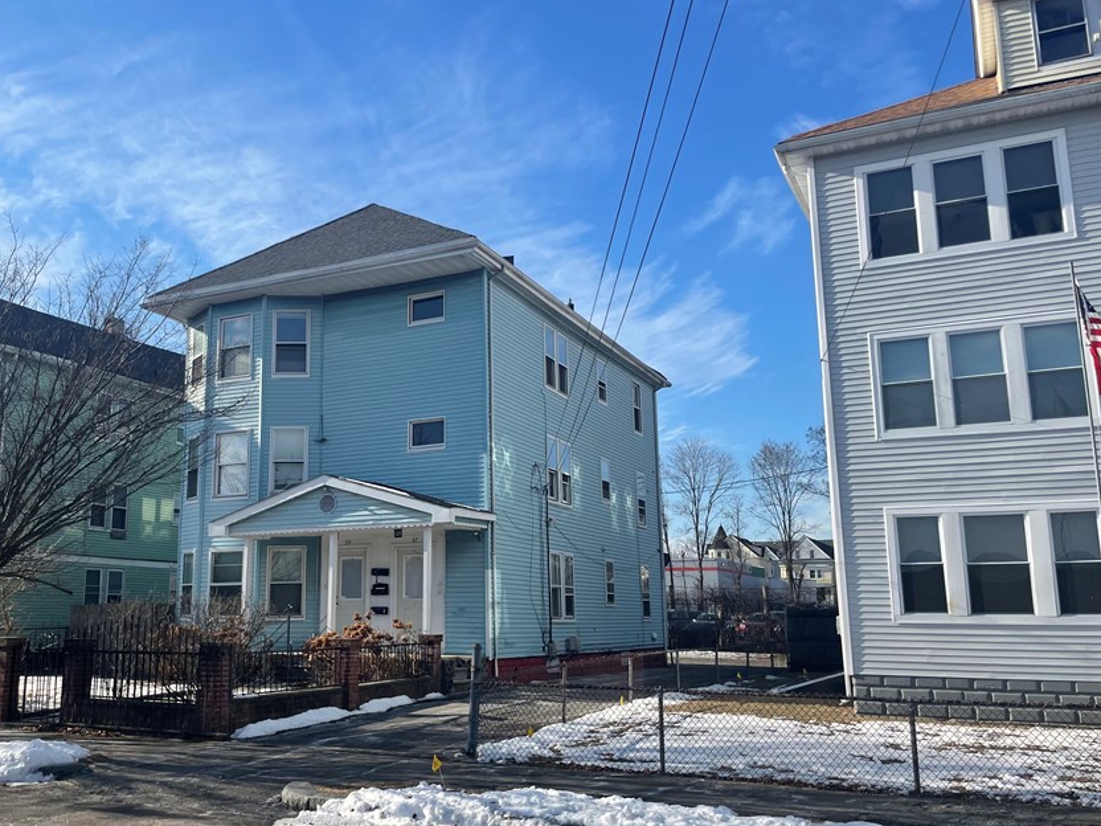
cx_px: 433
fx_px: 1018
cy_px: 430
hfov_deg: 56.3
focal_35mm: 32
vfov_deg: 44.2
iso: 32
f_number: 1.6
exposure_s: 1/3300
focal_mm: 4.2
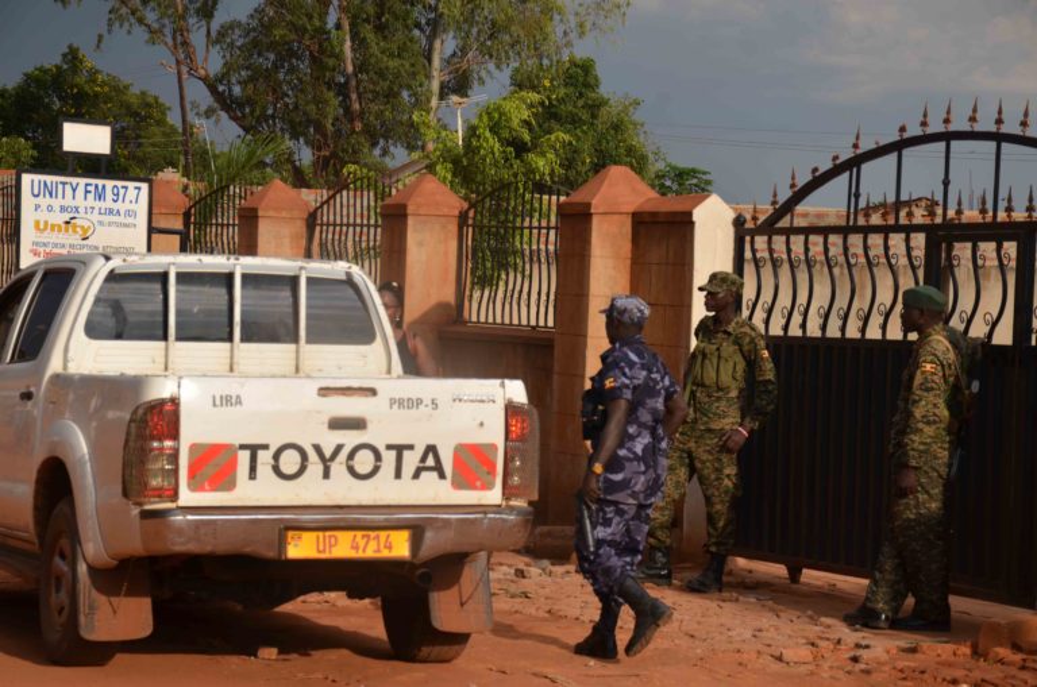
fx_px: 3235
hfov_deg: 18.2
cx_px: 518
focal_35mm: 112
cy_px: 344
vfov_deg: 12.1
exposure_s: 1/250
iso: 100
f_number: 7.1
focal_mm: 75
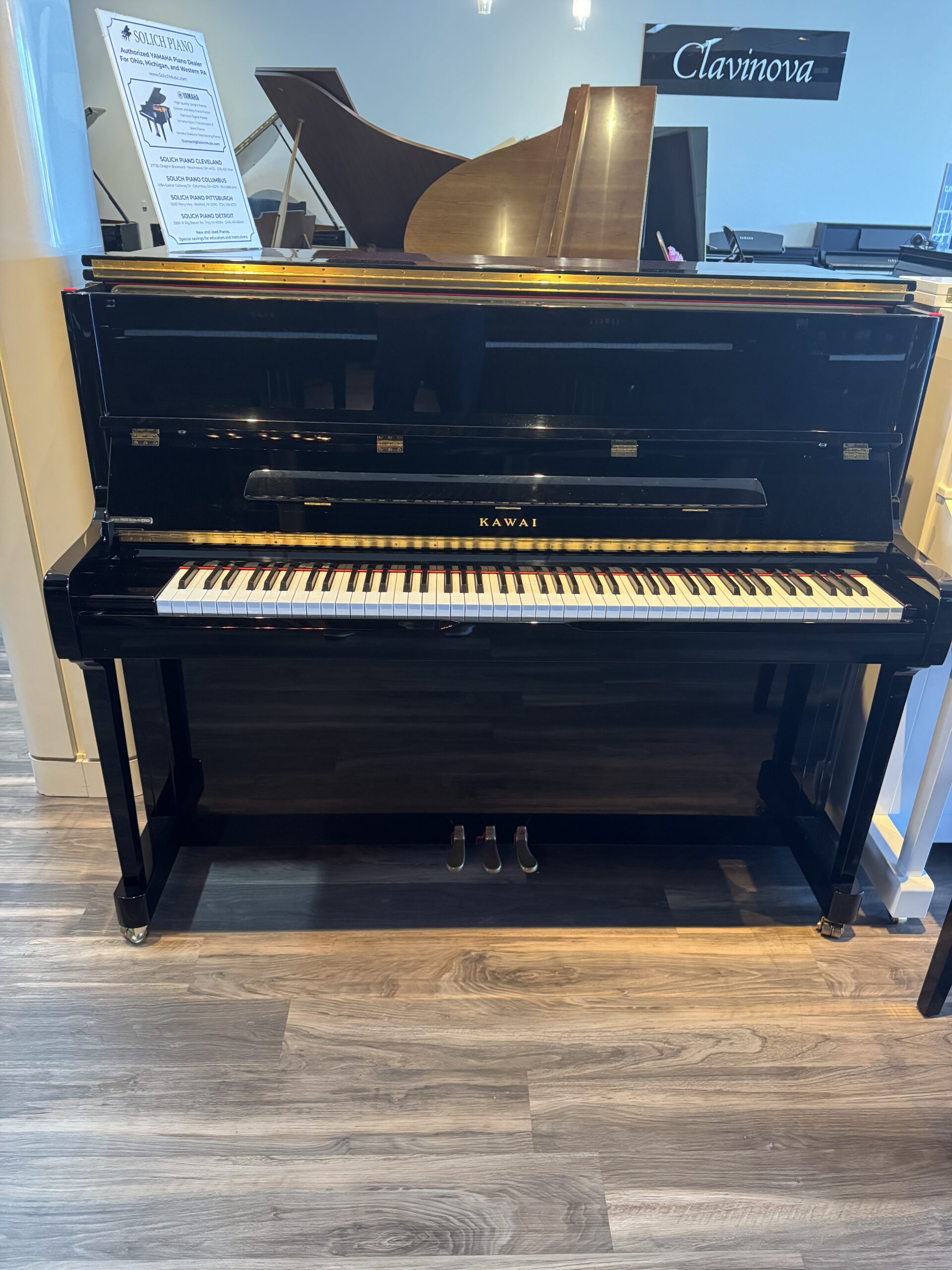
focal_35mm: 24
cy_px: 635
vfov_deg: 71.6
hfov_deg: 56.8
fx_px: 880
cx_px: 476
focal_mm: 6.76
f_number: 1.78
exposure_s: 1/60
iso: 640
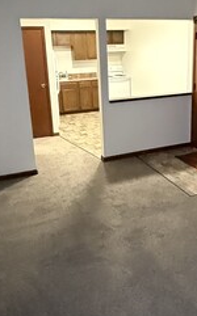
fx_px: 319
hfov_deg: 34.0
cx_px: 134
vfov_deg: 52.5
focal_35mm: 37
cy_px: 128
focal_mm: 2.22
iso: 1250
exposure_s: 1/60
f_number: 2.2
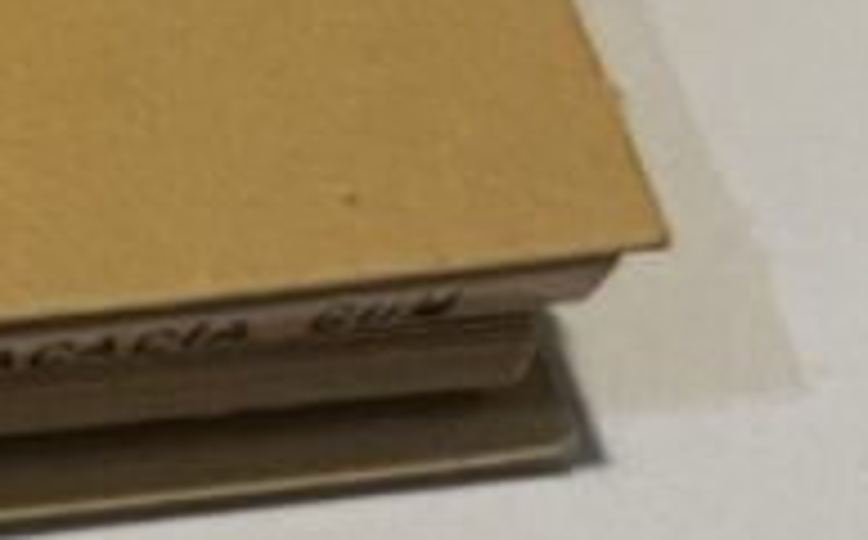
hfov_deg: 9.0
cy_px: -729
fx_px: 4866
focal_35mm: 206
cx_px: -1354
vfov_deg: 6.1
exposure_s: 1/50
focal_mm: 5.1
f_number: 1.6
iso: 200
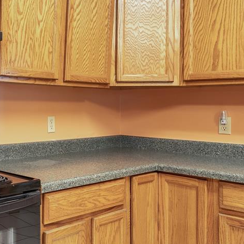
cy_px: 105
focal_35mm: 44
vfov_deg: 38.3
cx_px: -15
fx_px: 351
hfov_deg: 34.0
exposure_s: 1/1.67
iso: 800
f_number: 8
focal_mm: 24
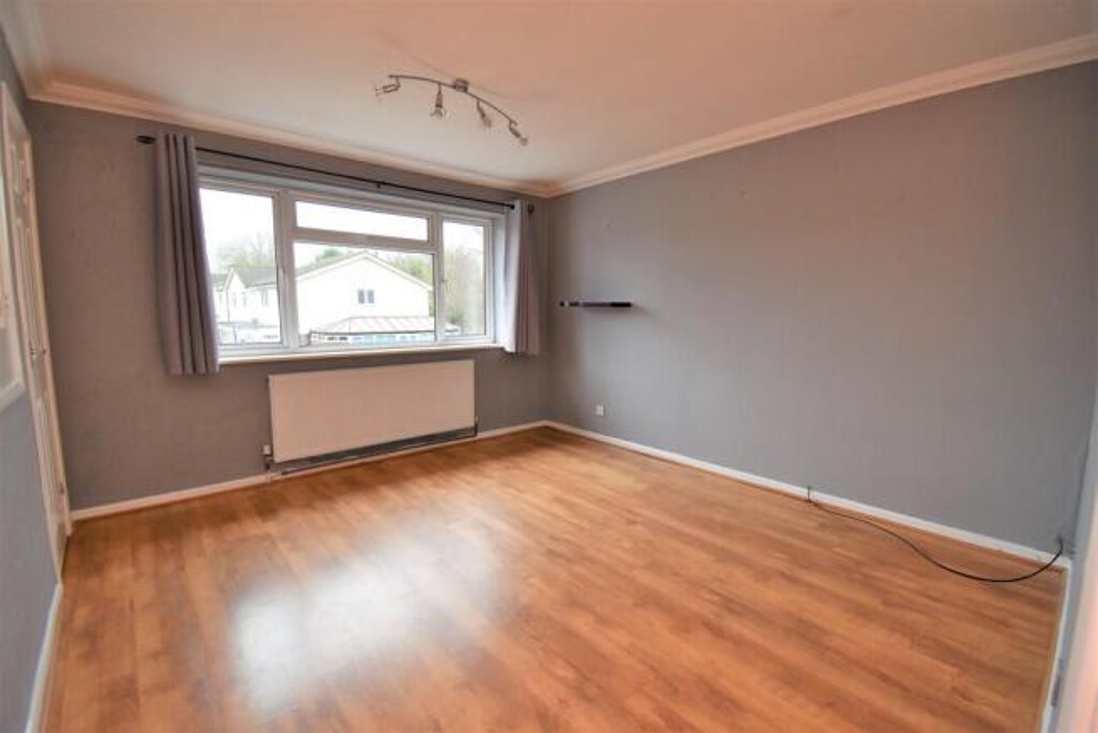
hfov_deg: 100.4
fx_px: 458
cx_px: 549
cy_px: 366
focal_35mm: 15
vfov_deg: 77.4
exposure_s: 1/125
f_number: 5.6
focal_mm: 10
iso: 500
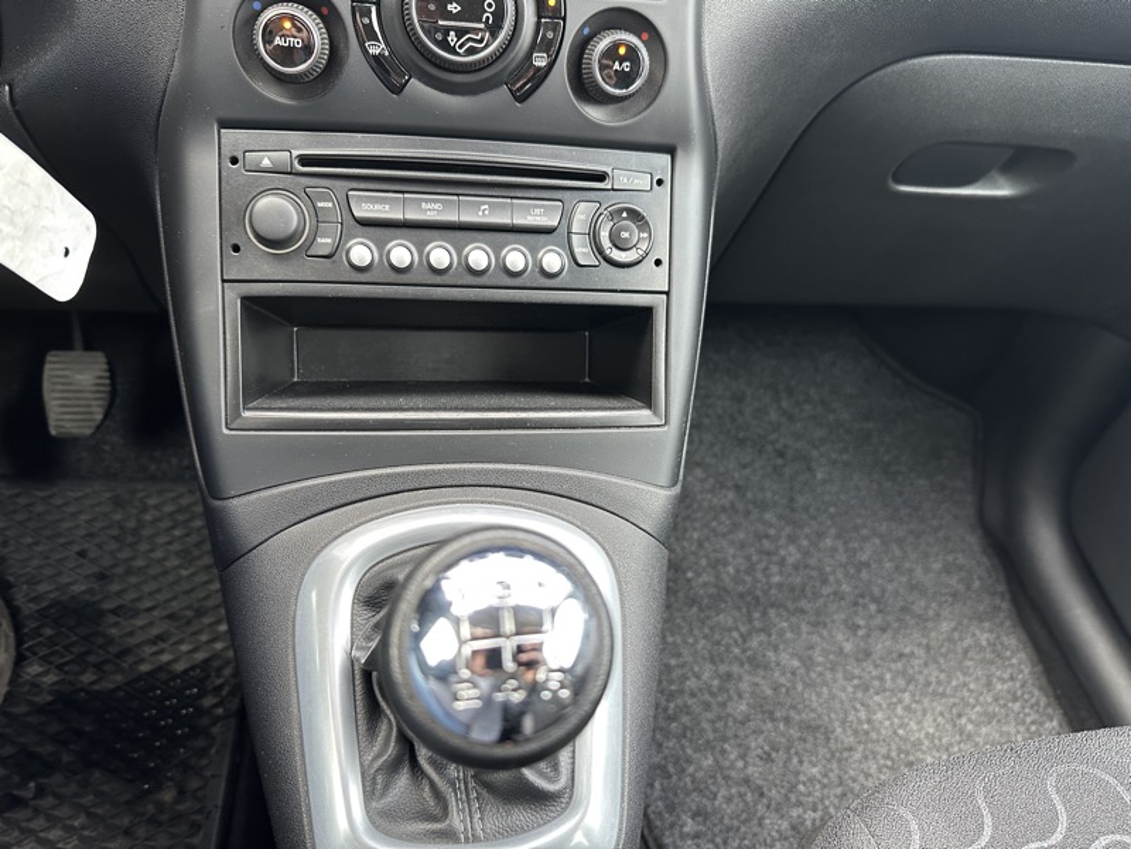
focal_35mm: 24
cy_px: 424
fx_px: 784
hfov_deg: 71.6
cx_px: 566
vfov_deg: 56.8
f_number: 1.78
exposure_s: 1/60
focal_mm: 6.86
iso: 320
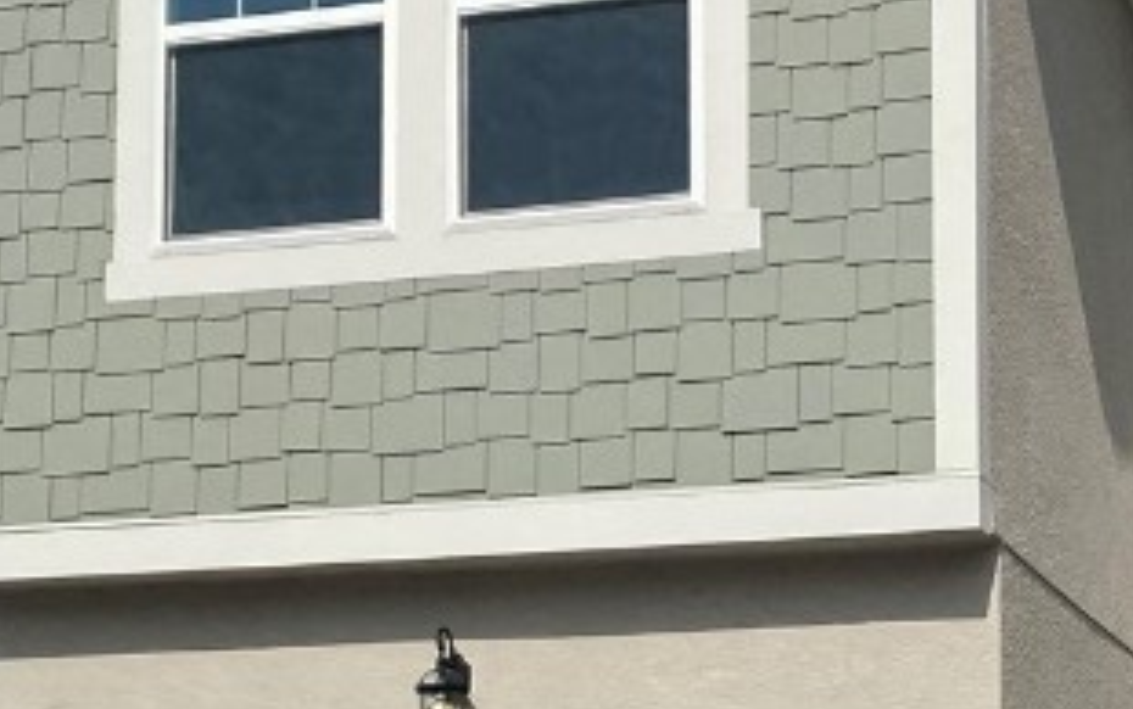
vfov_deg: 14.1
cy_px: 753
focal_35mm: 91
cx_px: 804
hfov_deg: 22.6
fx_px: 2811
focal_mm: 4.25
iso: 32
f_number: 1.8
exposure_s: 1/6757
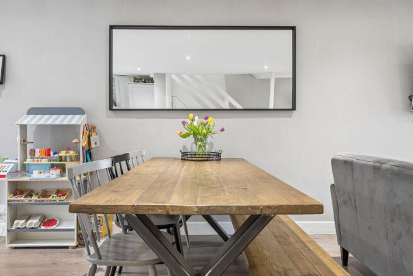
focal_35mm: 27
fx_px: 310
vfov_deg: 48.0
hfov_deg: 67.4
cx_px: 206
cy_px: 138
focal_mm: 27
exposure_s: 1/4
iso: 320
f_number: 8
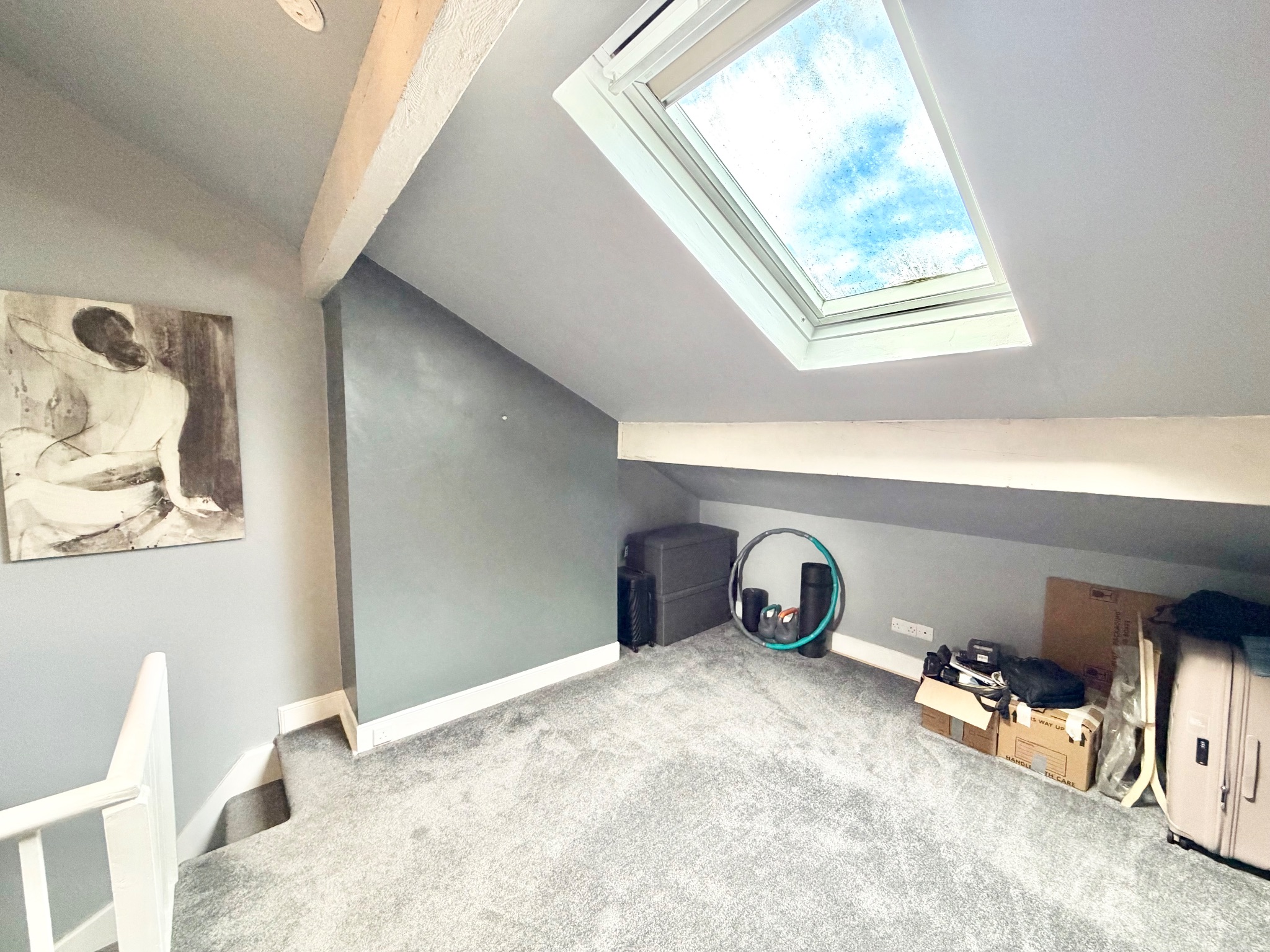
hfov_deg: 102.1
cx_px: 635
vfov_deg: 85.7
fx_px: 514
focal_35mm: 14
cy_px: 476
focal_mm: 2.22
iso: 320
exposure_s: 1/65
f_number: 2.2
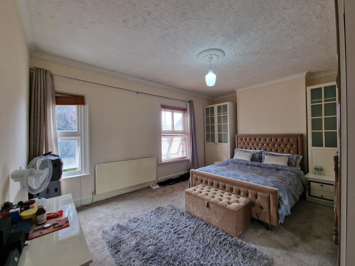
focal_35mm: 13
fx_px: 133
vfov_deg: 89.9
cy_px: 133
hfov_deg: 106.2
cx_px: 178
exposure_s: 1/50
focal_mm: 2.2
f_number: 2.2
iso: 125
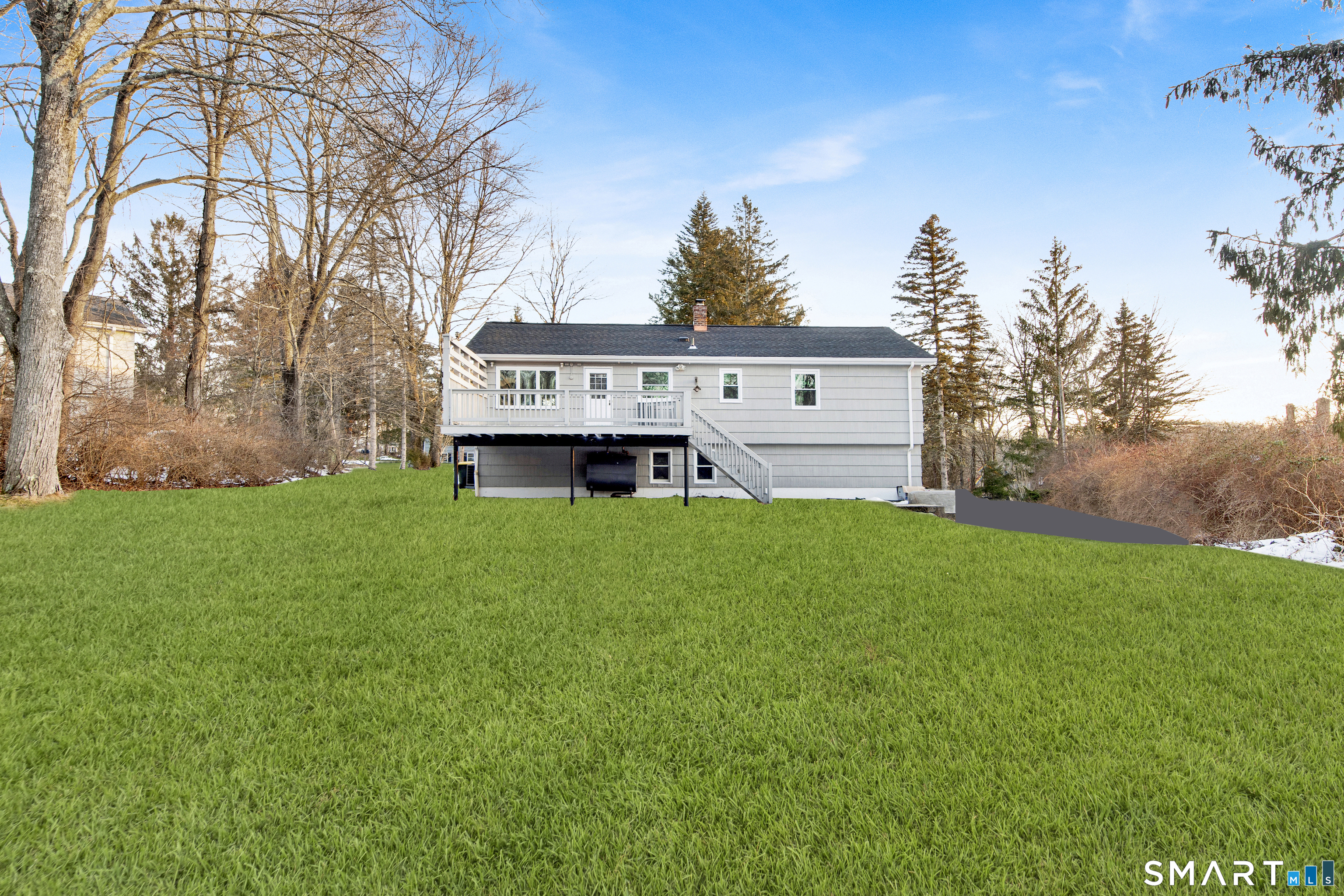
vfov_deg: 63.2
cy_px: 448
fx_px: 728
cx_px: 672
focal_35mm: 20
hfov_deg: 85.4
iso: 100
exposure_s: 1/4
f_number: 9
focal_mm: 13
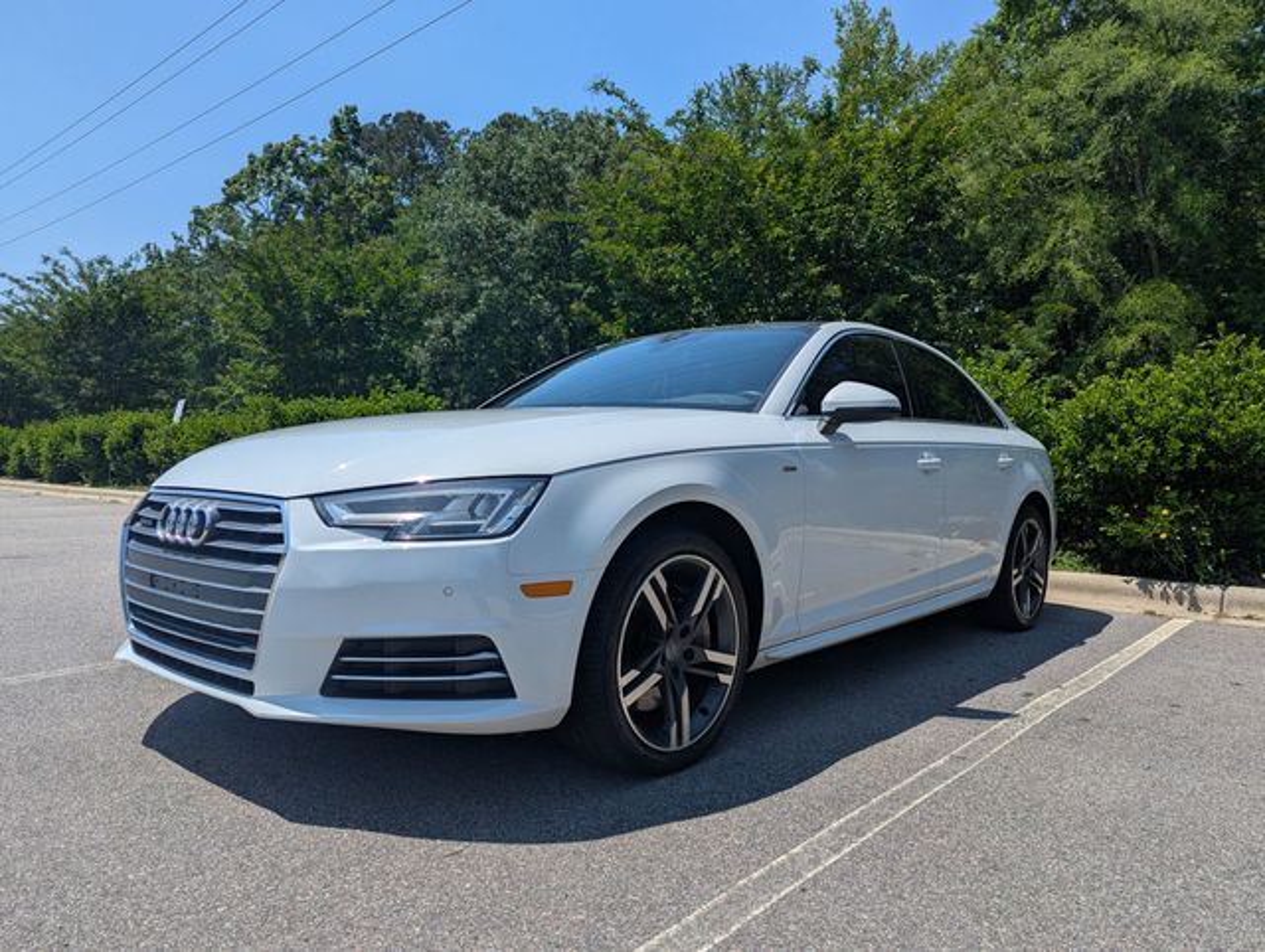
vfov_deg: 56.9
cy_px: 476
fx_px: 878
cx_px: 632
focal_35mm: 24
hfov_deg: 71.5
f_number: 1.85
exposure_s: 1/4049
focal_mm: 6.81
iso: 47
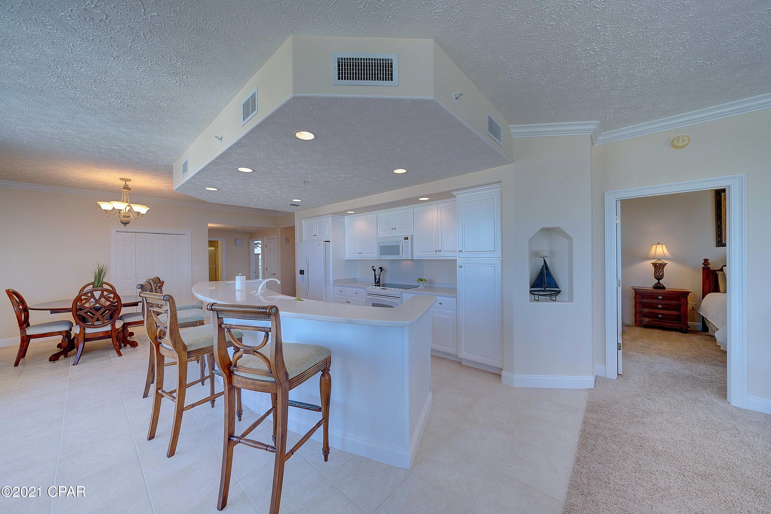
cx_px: 386
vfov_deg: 90.0
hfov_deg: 112.6
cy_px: 257
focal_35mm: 12
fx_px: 257
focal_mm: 12
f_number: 8
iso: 100
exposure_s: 1/3.33
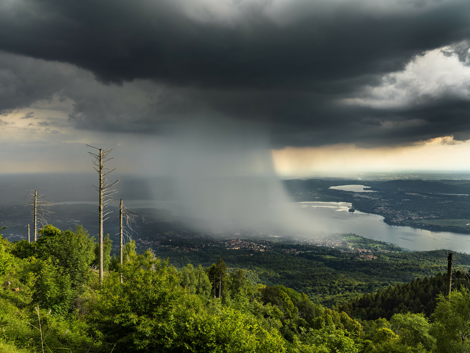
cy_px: 177
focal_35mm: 26
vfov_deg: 53.1
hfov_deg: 67.3
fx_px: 353
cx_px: 223
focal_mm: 24
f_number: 8
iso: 100
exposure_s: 1/80
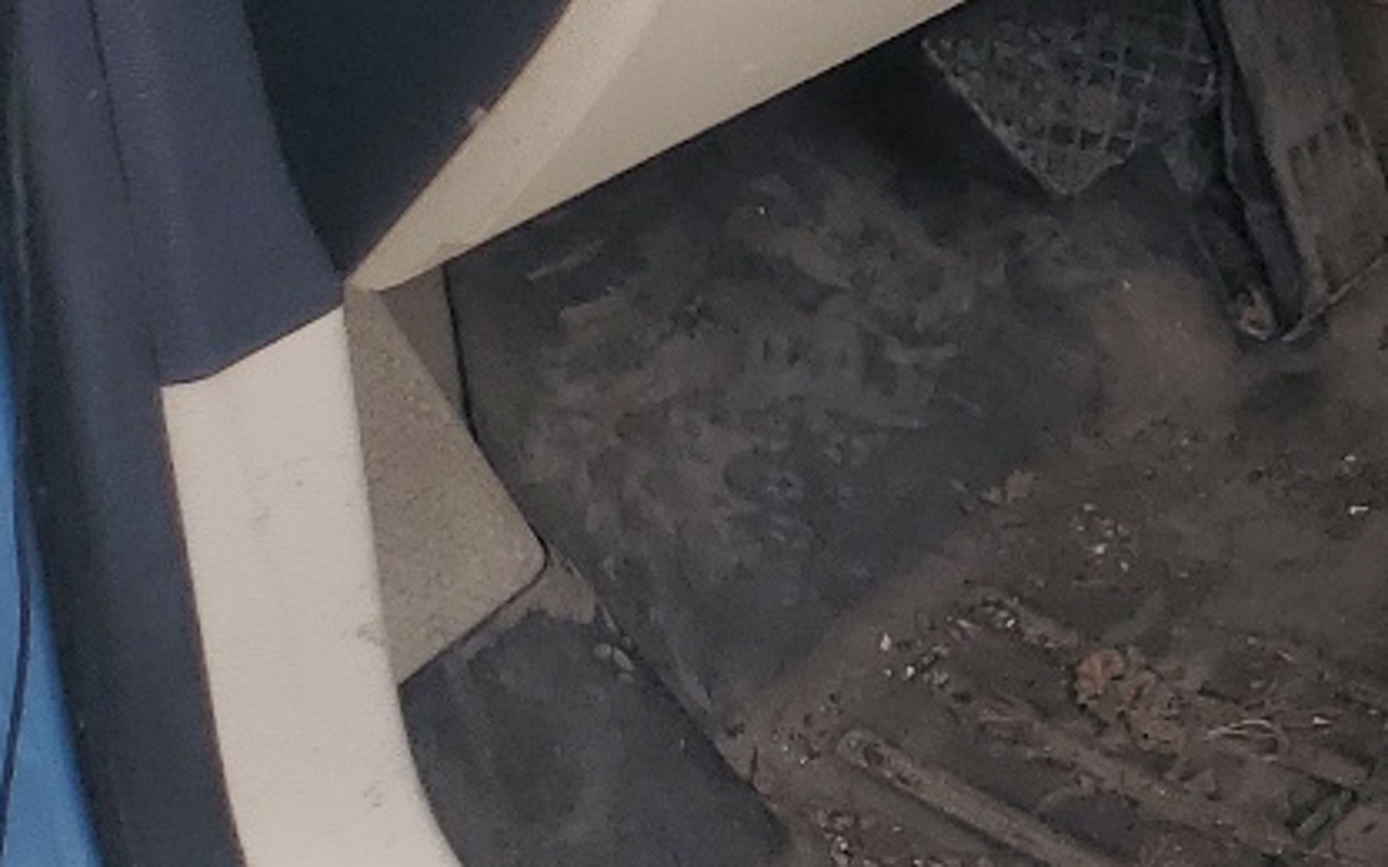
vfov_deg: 12.1
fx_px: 4010
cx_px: 2633
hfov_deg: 16.0
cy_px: -133
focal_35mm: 106
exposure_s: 1/476
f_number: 1.5
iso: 50
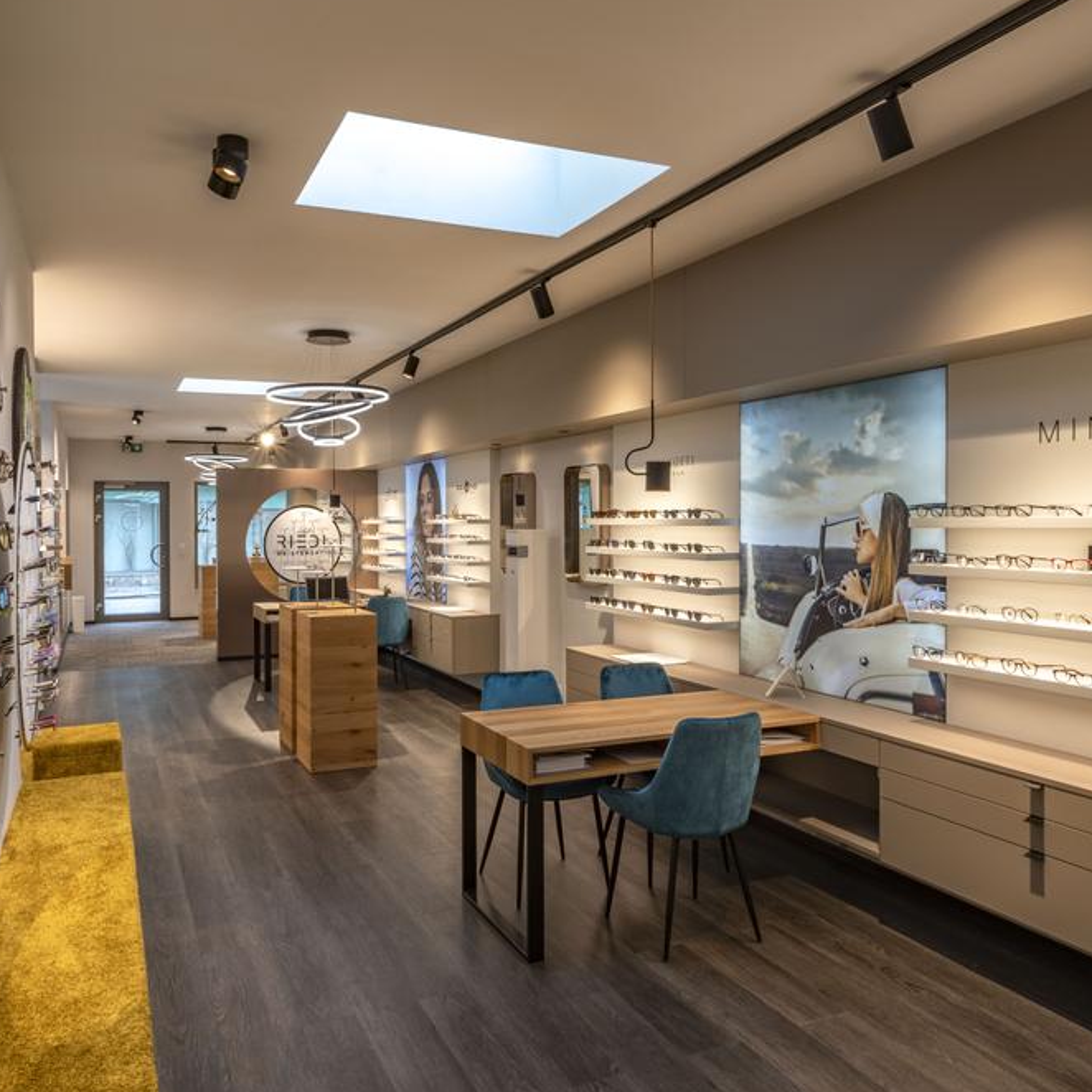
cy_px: 539
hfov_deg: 62.9
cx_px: 528
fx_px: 892
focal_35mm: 25
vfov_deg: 62.9
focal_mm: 19
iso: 100
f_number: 13
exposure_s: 1/6
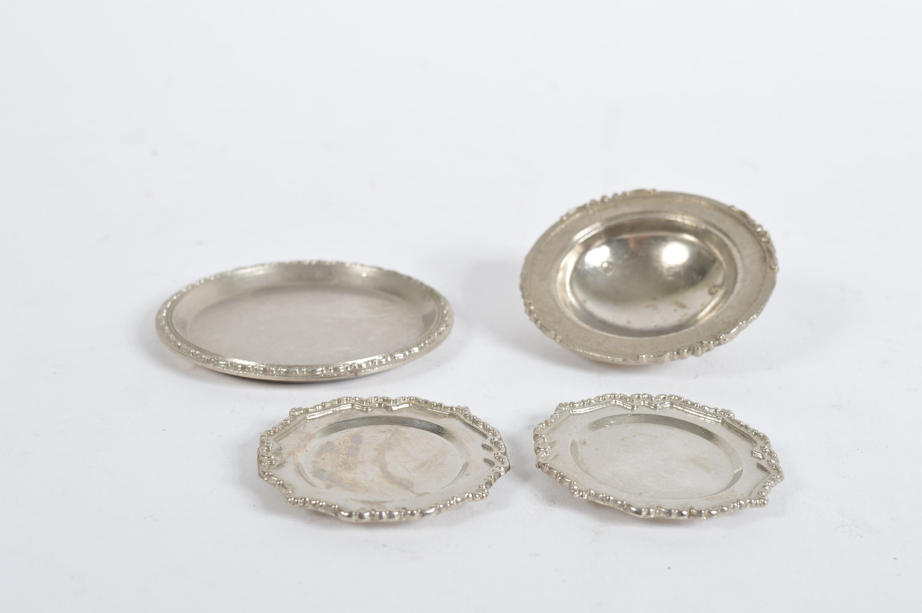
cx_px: 461
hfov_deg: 36.9
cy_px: 306
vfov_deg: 25.0
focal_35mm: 54
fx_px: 1382
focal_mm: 36
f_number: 9
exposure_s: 1/125
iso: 100
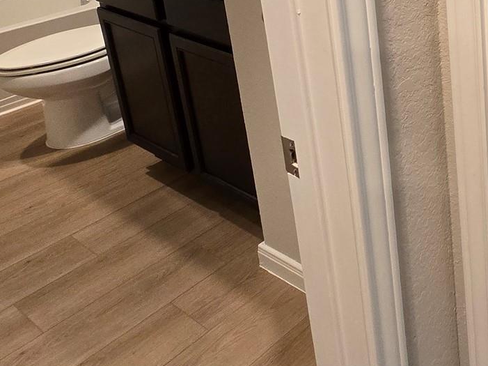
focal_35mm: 38
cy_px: -26
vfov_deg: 33.4
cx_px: 535
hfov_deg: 40.0
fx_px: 535
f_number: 2.2
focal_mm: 2.2
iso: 320
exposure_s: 1/60
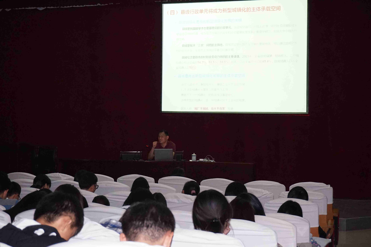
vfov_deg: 22.1
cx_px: 186
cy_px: 124
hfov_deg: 32.6
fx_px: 633
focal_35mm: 62
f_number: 5.6
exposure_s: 1/60
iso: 3200
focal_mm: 41
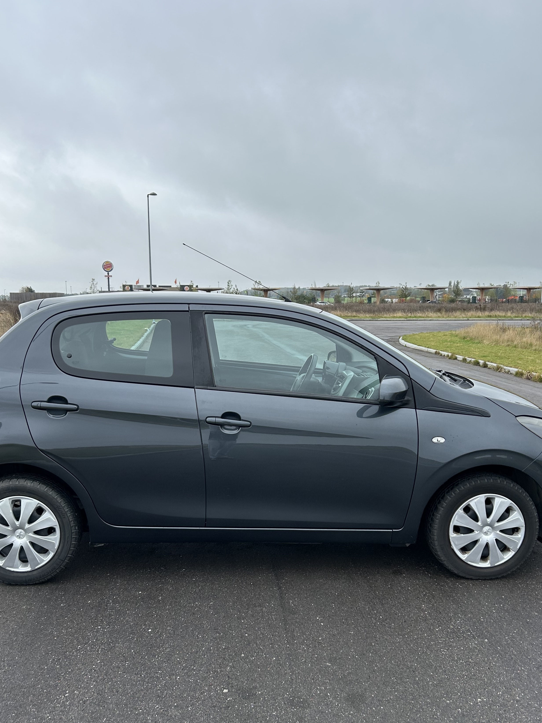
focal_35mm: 32
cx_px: 259
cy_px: 420
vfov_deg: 56.5
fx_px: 668
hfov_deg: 44.1
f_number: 1.5
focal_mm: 5.7
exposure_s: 1/1449
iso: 50
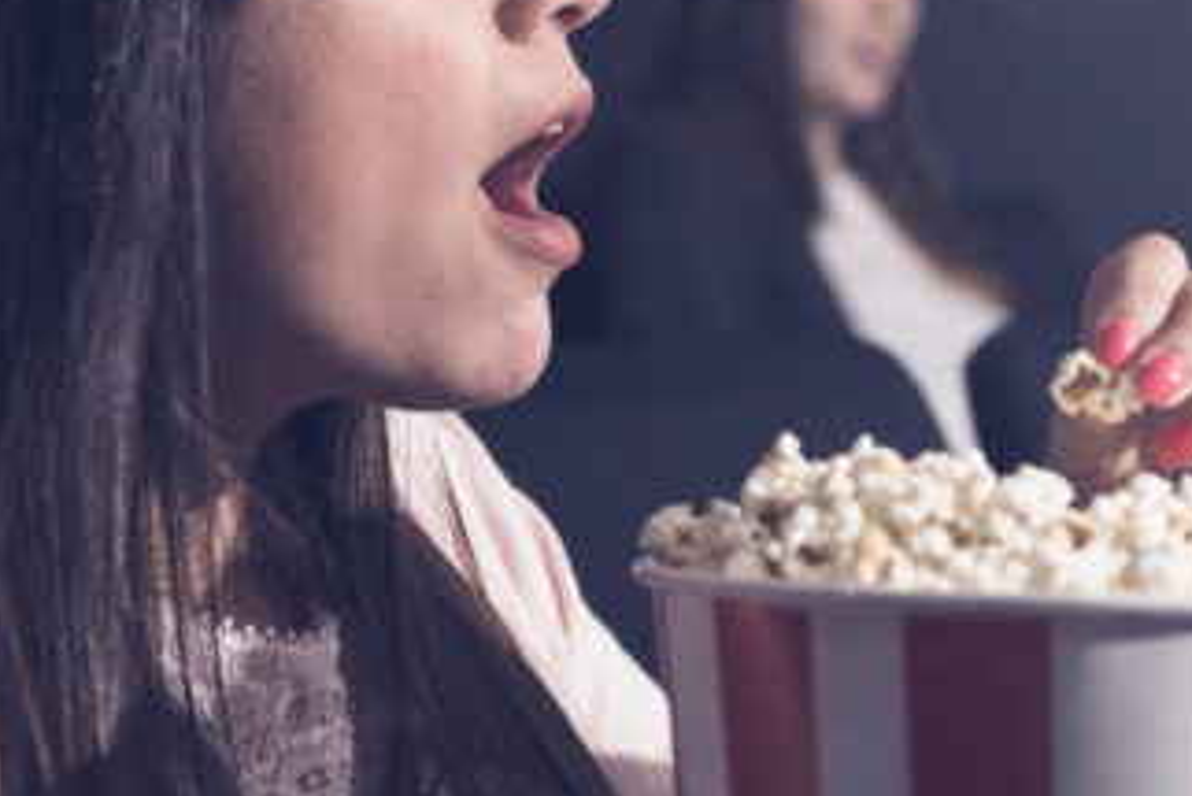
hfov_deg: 16.9
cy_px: 198
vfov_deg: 11.3
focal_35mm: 121
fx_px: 4008
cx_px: 644
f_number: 3.5
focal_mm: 50
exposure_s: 1/100
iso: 160
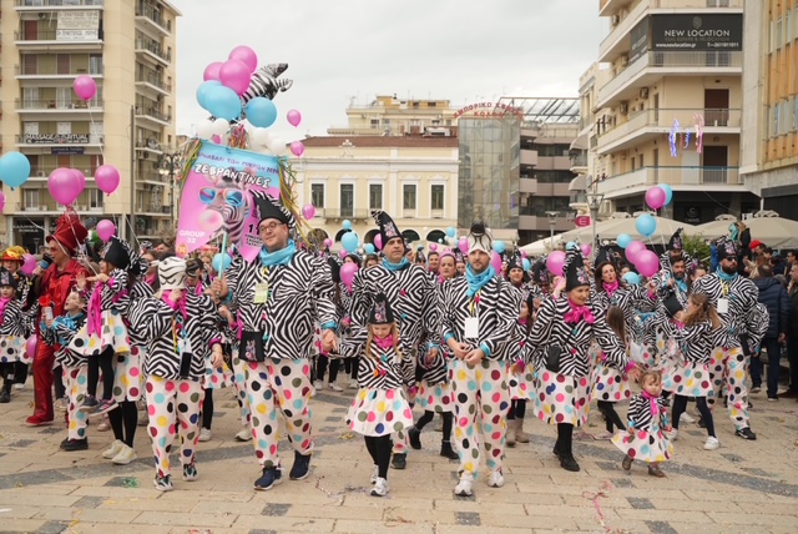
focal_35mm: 41
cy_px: 267
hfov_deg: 47.4
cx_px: 399
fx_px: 910
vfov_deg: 32.7
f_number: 4
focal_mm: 41
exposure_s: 1/2000
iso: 1000
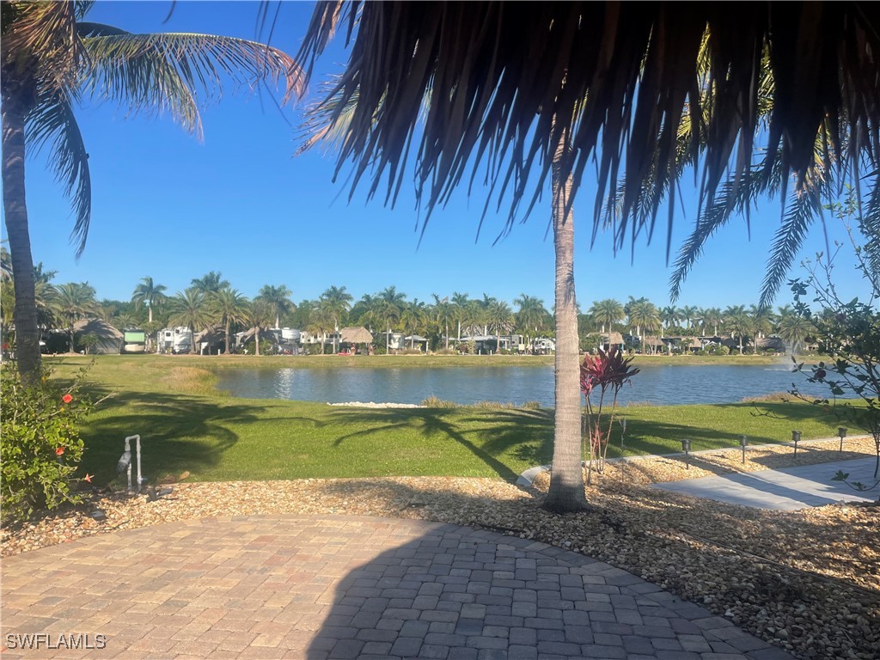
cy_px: 330
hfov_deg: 67.3
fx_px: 661
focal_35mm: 26
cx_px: 440
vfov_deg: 53.1
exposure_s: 1/3509
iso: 32
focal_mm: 4.2
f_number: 1.6
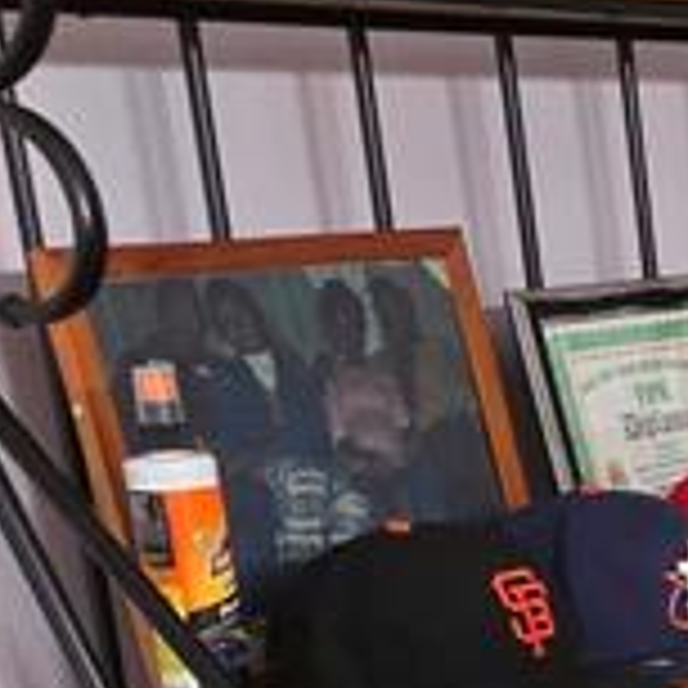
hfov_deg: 13.4
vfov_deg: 15.8
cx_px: 1488
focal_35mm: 106
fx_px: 2384
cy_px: 845
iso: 500
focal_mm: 5.4
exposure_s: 1/60
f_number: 1.8
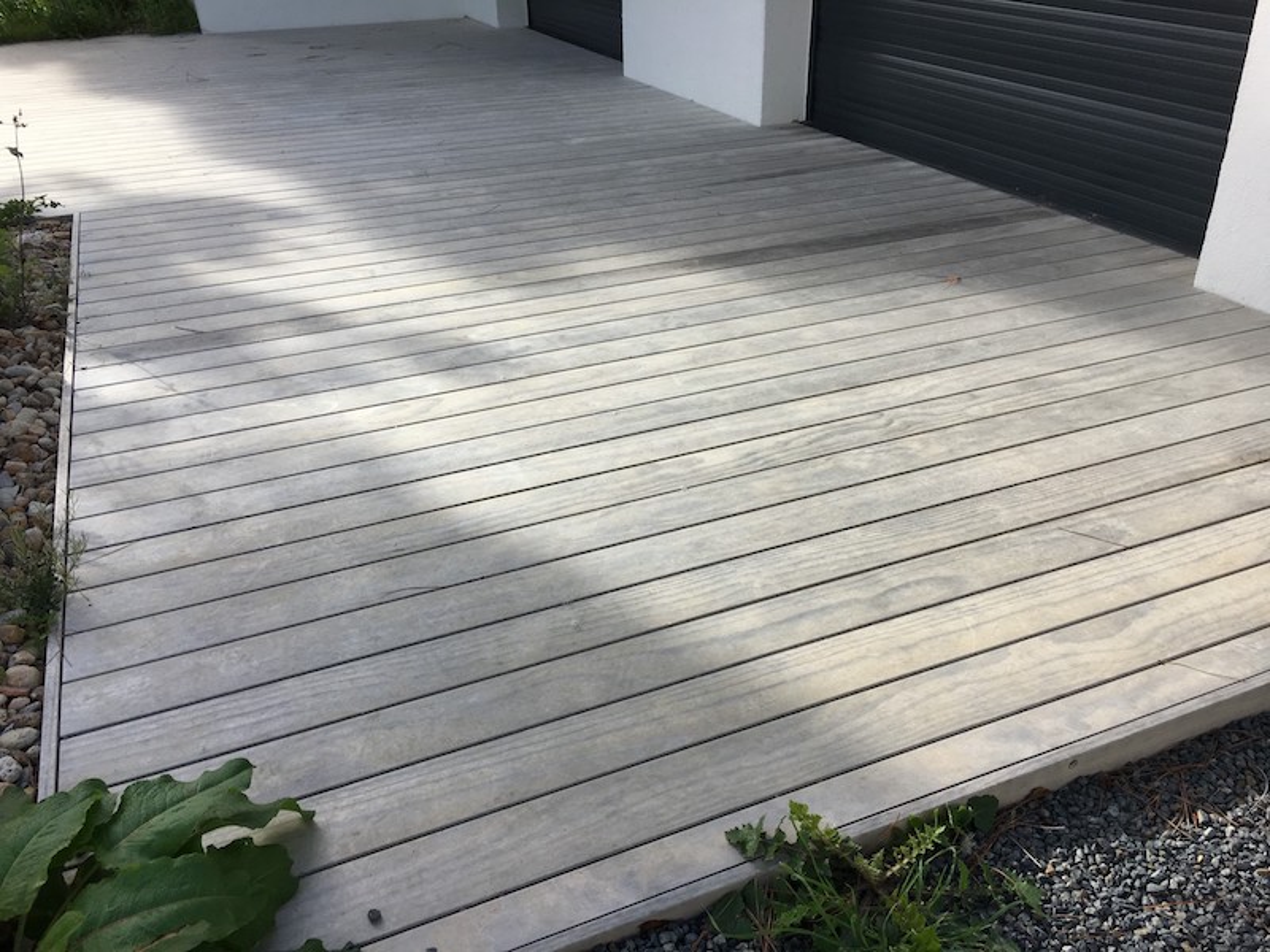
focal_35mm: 29
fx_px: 1064
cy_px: 476
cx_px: 635
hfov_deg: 61.7
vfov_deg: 48.2
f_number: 2.2
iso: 25
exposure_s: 1/999
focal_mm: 4.15
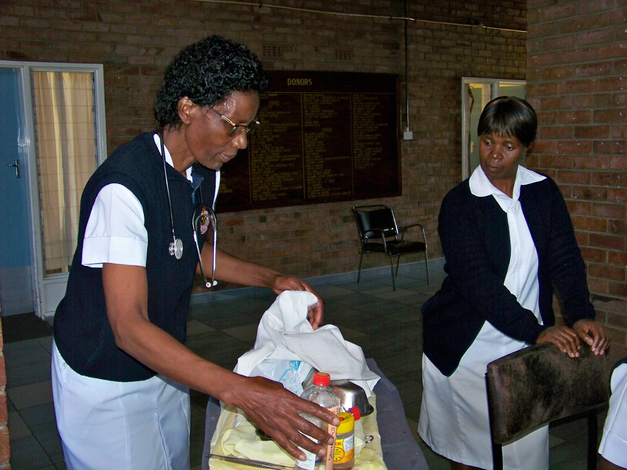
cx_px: 314
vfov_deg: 38.7
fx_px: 670
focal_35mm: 37
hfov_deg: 50.1
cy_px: 235
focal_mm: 6.75
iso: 200
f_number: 2.8
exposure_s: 1/30
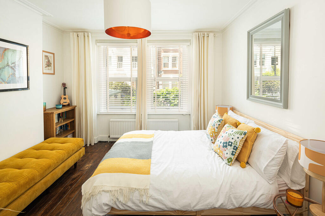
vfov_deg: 70.5
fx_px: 153
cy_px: 108
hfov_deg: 93.3
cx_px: 162
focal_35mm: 17
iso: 250
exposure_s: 1/6
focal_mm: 17
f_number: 8
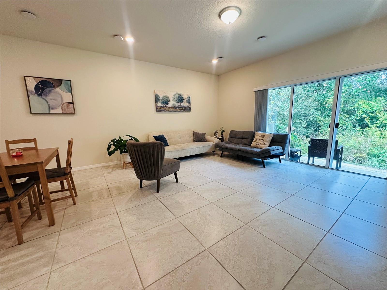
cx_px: 194
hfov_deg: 102.1
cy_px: 145
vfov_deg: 85.7
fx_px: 157
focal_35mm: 14
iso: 200
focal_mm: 2.22
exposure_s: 1/120
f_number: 2.2
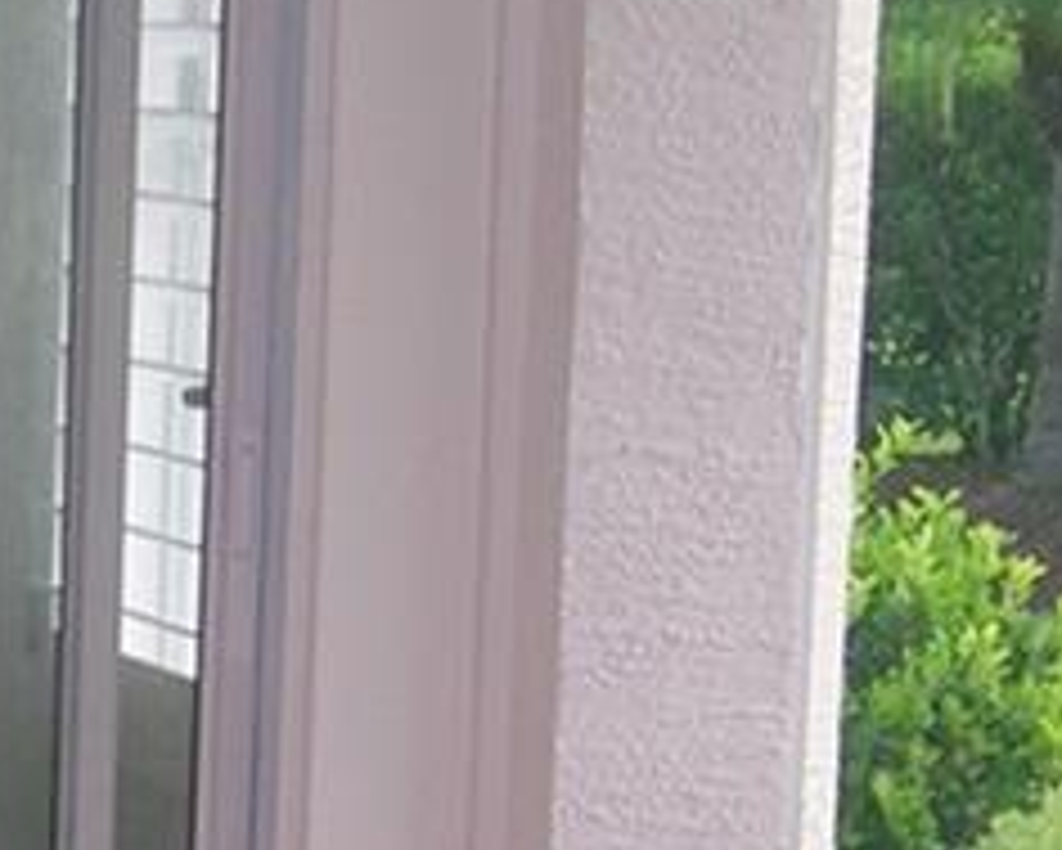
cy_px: 609
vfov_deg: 10.7
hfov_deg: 13.2
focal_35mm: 144
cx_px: 81
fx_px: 4528
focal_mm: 5.7
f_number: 2.9
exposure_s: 1/30
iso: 50
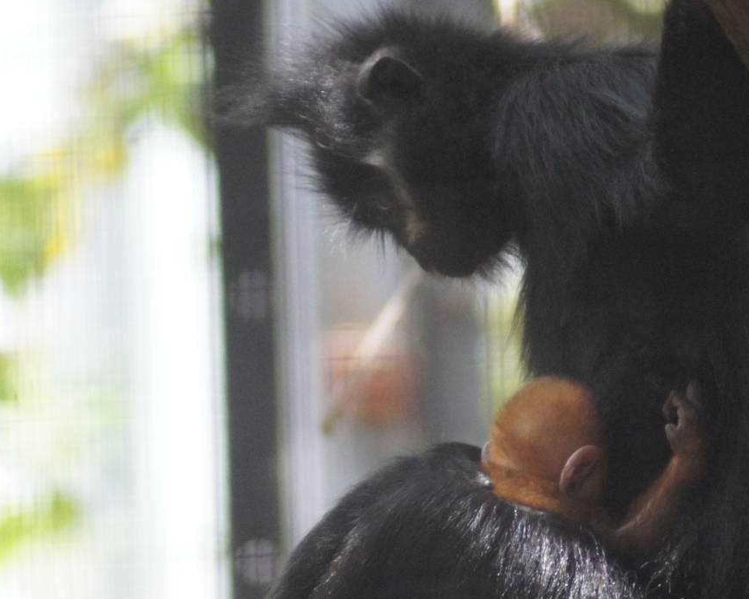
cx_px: 504
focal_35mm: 783
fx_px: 17353
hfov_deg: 2.5
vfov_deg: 2.0
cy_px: 358
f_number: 5.6
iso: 1600
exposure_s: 1/500
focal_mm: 300
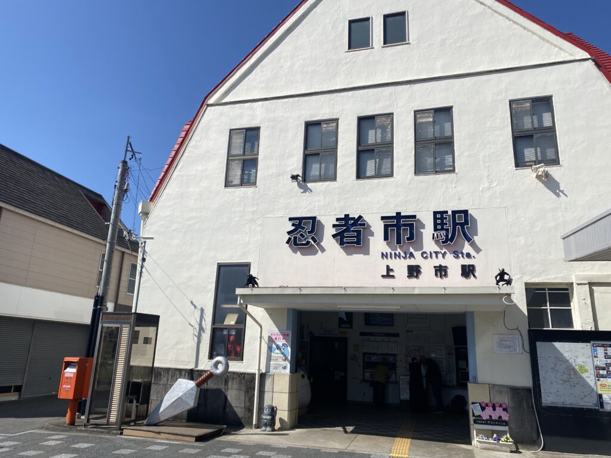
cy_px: 229
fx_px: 459
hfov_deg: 67.3
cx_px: 306
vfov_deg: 53.1
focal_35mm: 26
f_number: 1.8
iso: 32
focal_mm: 4.25
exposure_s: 1/5747
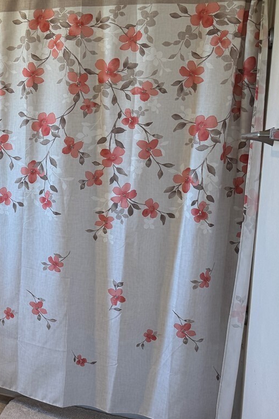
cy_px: 185
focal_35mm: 52
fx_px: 604
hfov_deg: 22.3
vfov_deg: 38.1
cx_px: -116
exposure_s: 1/60
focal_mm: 6.76
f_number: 1.78
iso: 160
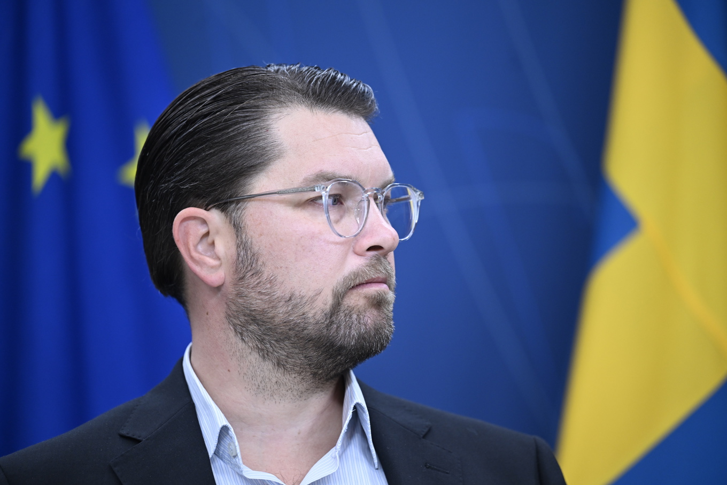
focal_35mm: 200
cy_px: 242
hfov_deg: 10.3
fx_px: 4038
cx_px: 364
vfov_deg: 6.9
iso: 1250
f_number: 2.8
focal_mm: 200
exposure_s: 1/320
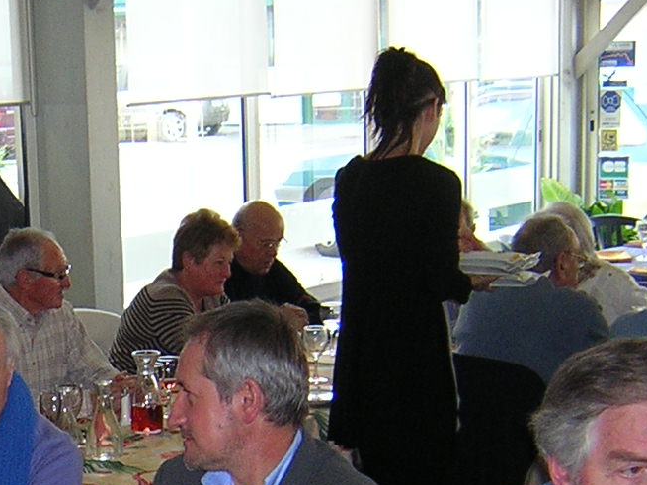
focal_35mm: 88
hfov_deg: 21.4
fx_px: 1644
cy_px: 474
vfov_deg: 16.5
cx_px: -6
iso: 247
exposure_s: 1/60.1
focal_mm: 4.7
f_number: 2.6
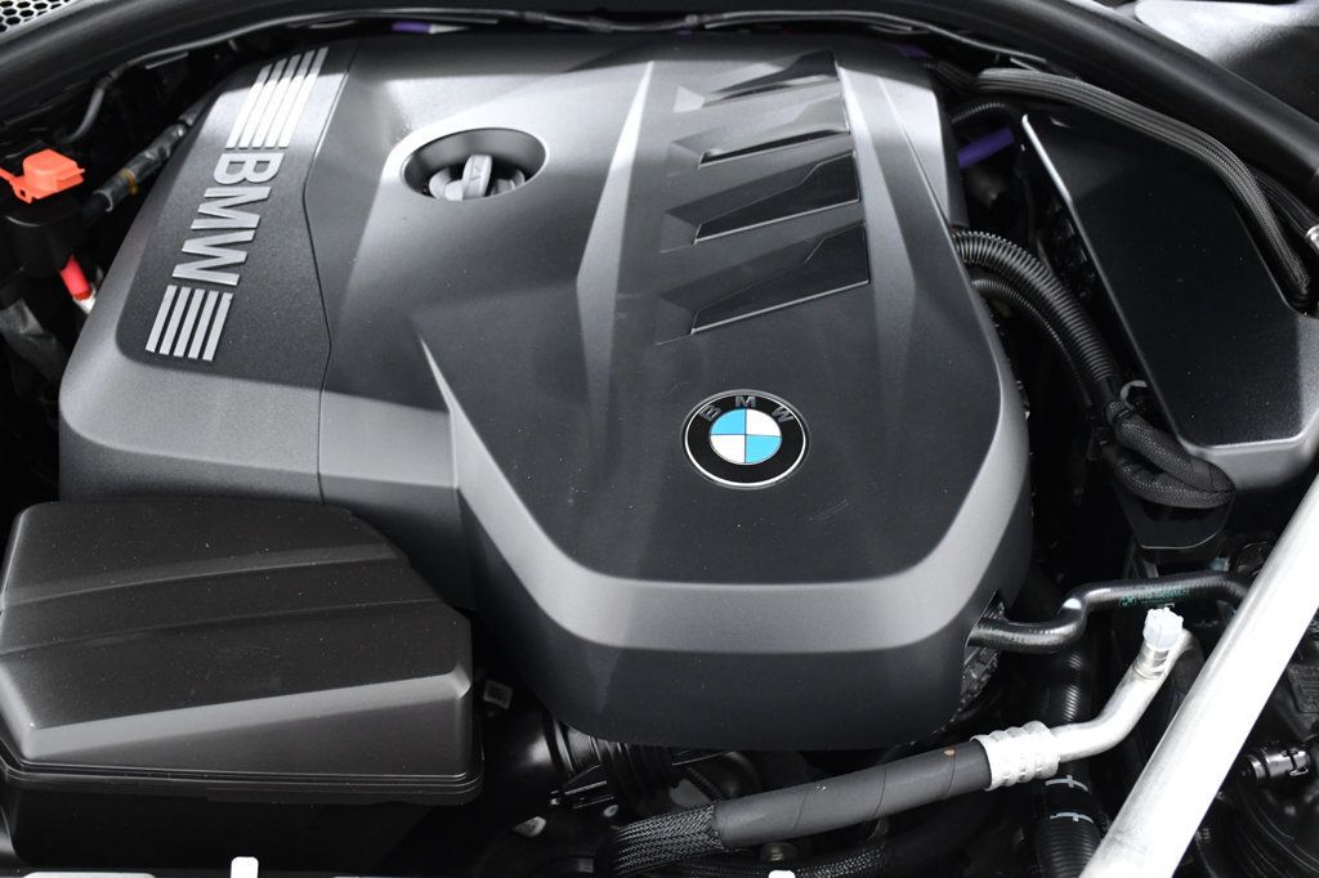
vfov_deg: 28.1
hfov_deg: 41.1
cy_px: 439
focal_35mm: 48
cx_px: 660
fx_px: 1758
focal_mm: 32
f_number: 4
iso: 2500
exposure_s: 1/60
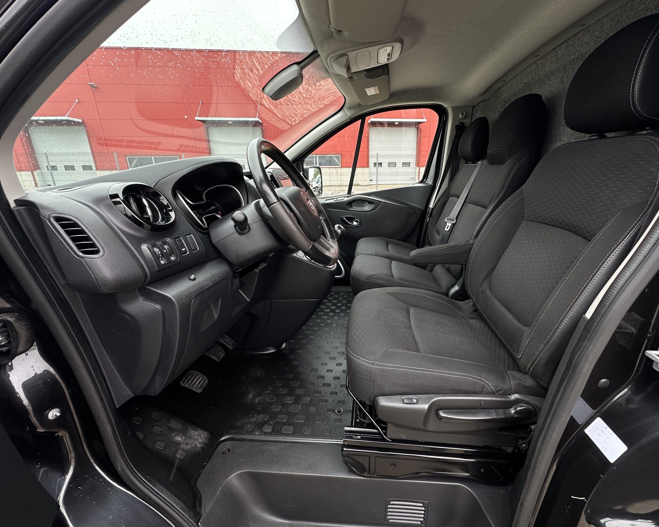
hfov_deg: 96.6
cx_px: 357
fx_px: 293
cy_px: 258
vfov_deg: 84.0
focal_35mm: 15
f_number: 2.2
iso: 40
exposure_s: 1/99
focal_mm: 2.22
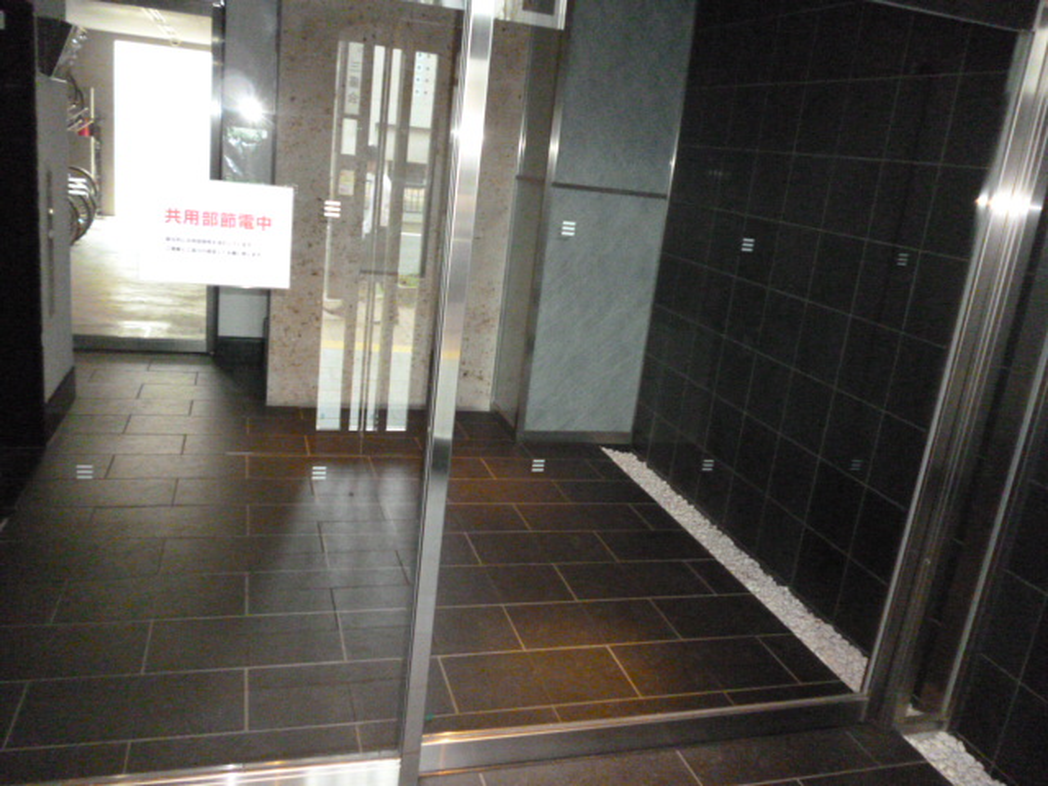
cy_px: 393
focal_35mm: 28
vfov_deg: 49.7
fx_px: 848
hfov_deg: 63.4
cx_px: 524
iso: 1250
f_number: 3.1
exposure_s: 1/60
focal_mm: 5
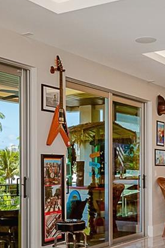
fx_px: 427
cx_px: 112
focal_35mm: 62
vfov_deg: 32.1
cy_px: 166
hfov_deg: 21.8
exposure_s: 1/200
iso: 400
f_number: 8
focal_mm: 16
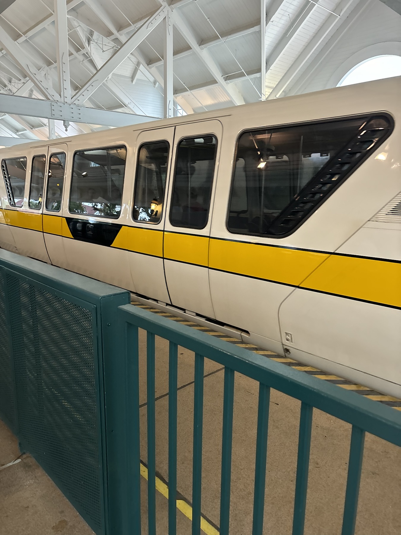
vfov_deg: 67.3
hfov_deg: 53.1
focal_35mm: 26
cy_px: 268
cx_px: 200
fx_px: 402
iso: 400
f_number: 1.6
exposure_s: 1/60
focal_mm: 5.96
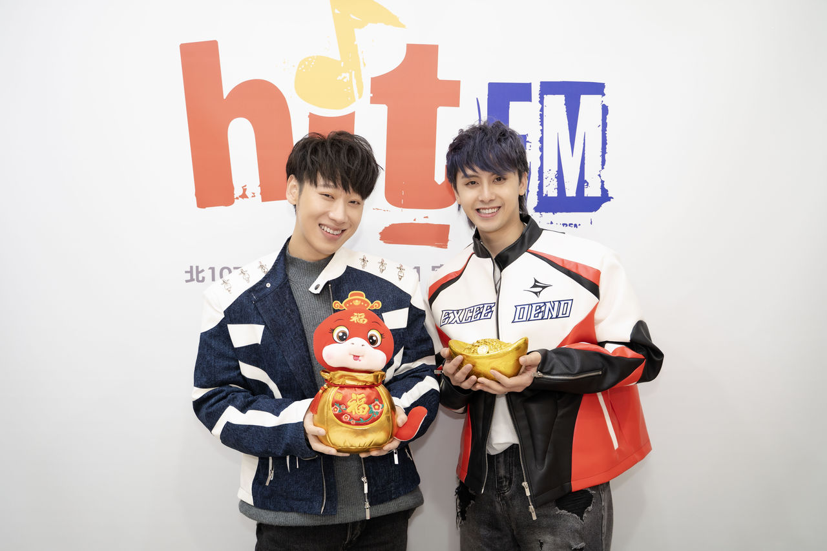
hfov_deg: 54.4
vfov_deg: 37.8
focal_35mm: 35
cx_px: 414
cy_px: 276
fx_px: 804
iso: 1000
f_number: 3.2
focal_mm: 35
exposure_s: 1/125
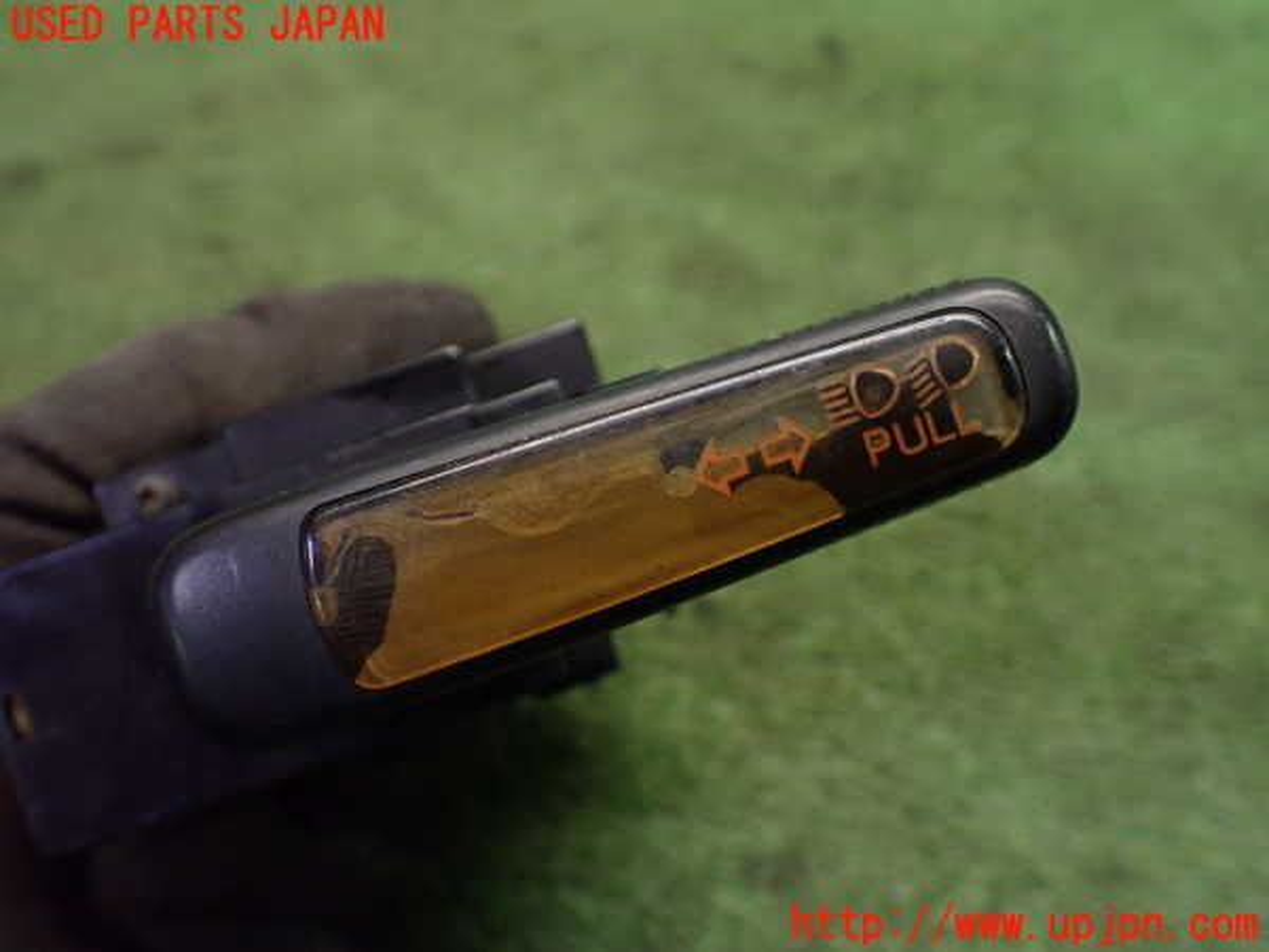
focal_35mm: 30
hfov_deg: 60.0
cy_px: 476
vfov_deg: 46.8
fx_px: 1100
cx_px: 634
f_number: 2.3
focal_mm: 5.4
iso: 800
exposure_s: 1/125
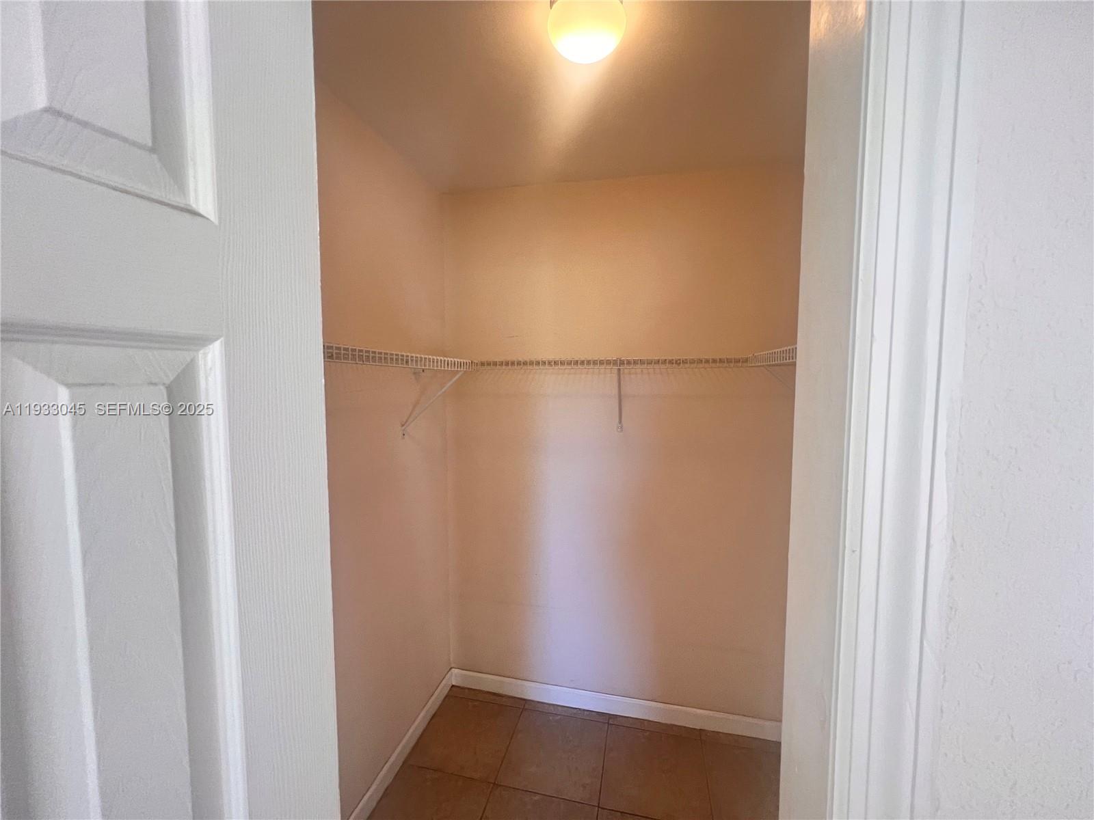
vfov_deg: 89.9
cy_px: 410
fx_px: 411
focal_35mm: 13
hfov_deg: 106.2
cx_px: 547
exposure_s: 1/60
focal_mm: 1.57
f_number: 1.8
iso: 250
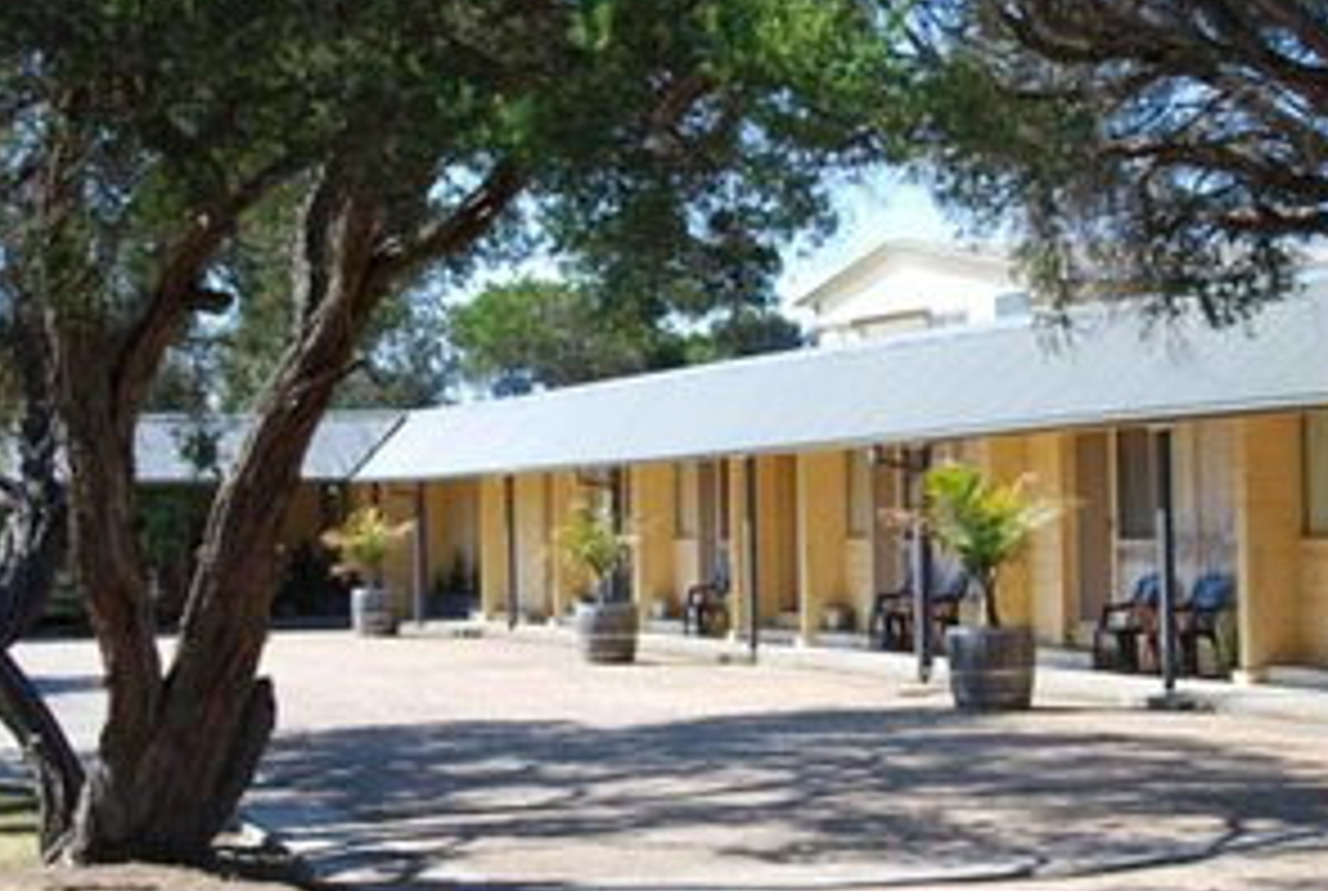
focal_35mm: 78
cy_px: 475
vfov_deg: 17.6
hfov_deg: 25.9
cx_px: 671
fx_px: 2883
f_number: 6.3
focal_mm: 32
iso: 100
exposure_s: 1/160
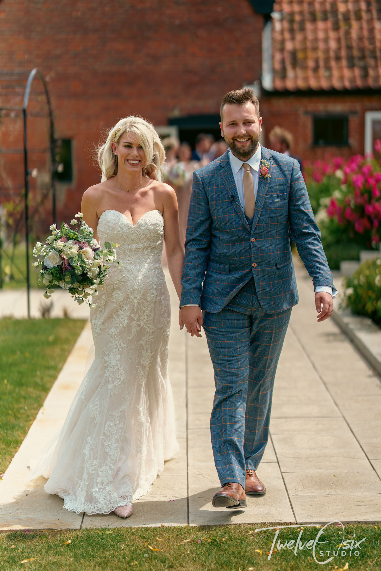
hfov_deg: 16.1
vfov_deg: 23.9
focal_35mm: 85
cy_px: 286
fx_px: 1349
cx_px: 190
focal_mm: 85
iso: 100
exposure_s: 1/8000
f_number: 1.4
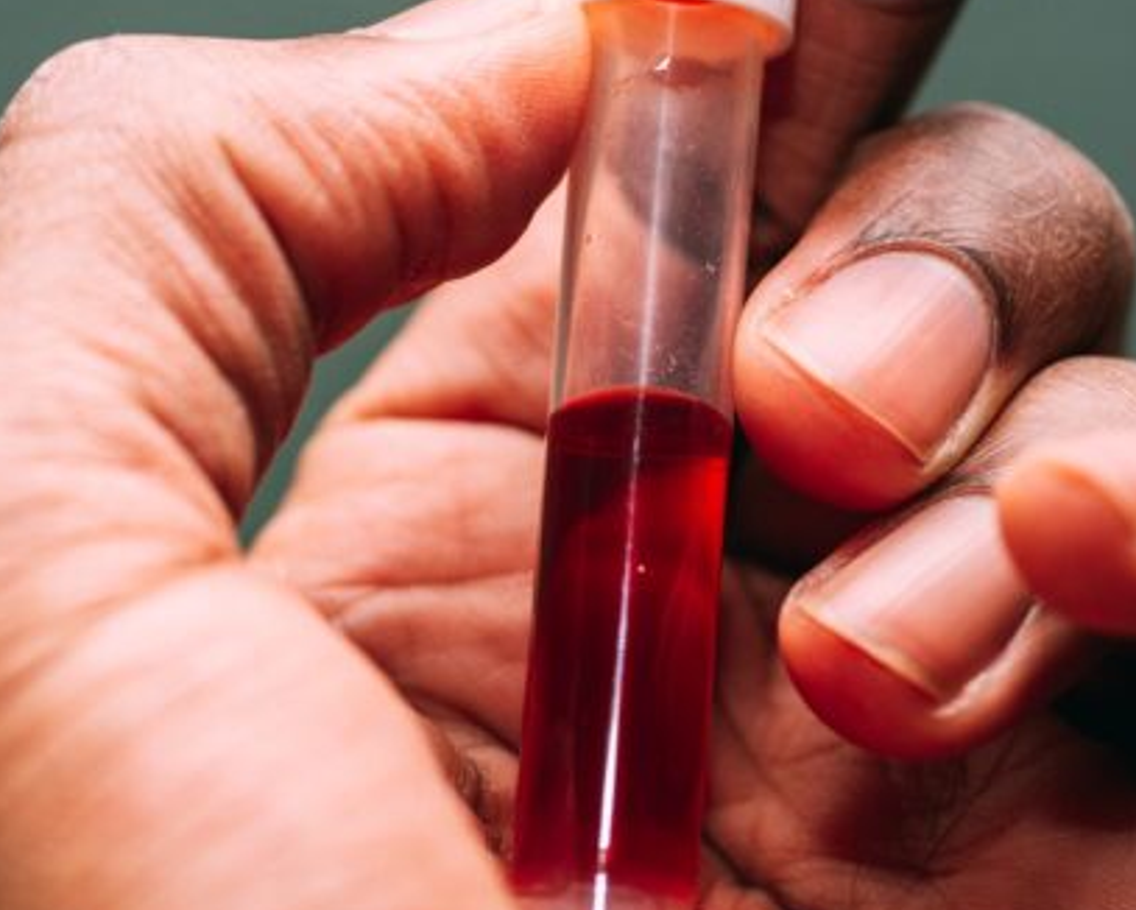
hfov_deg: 10.9
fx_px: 5954
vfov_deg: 8.7
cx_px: 611
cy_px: 415
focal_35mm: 177
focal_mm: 100
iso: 200
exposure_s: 1/160
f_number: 5.6
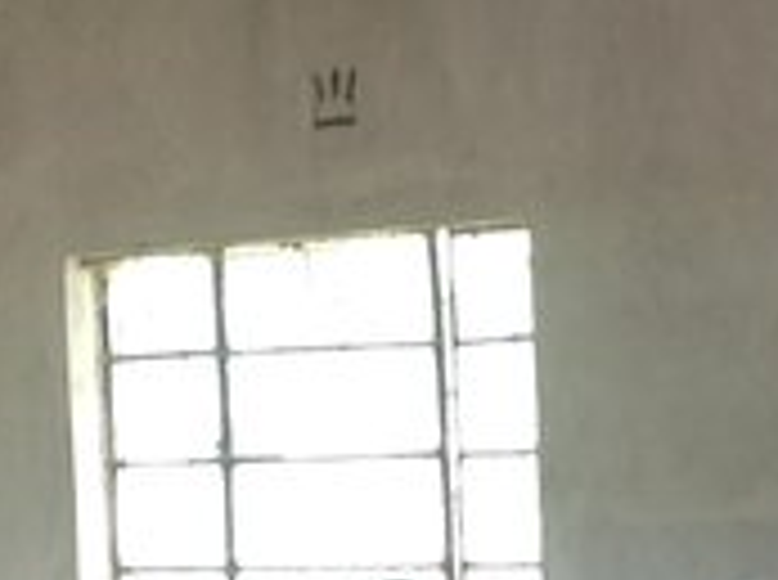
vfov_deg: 7.1
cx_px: 765
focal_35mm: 207
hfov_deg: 9.5
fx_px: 4643
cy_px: 843
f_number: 2.4
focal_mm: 4.28
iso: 50
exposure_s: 1/20
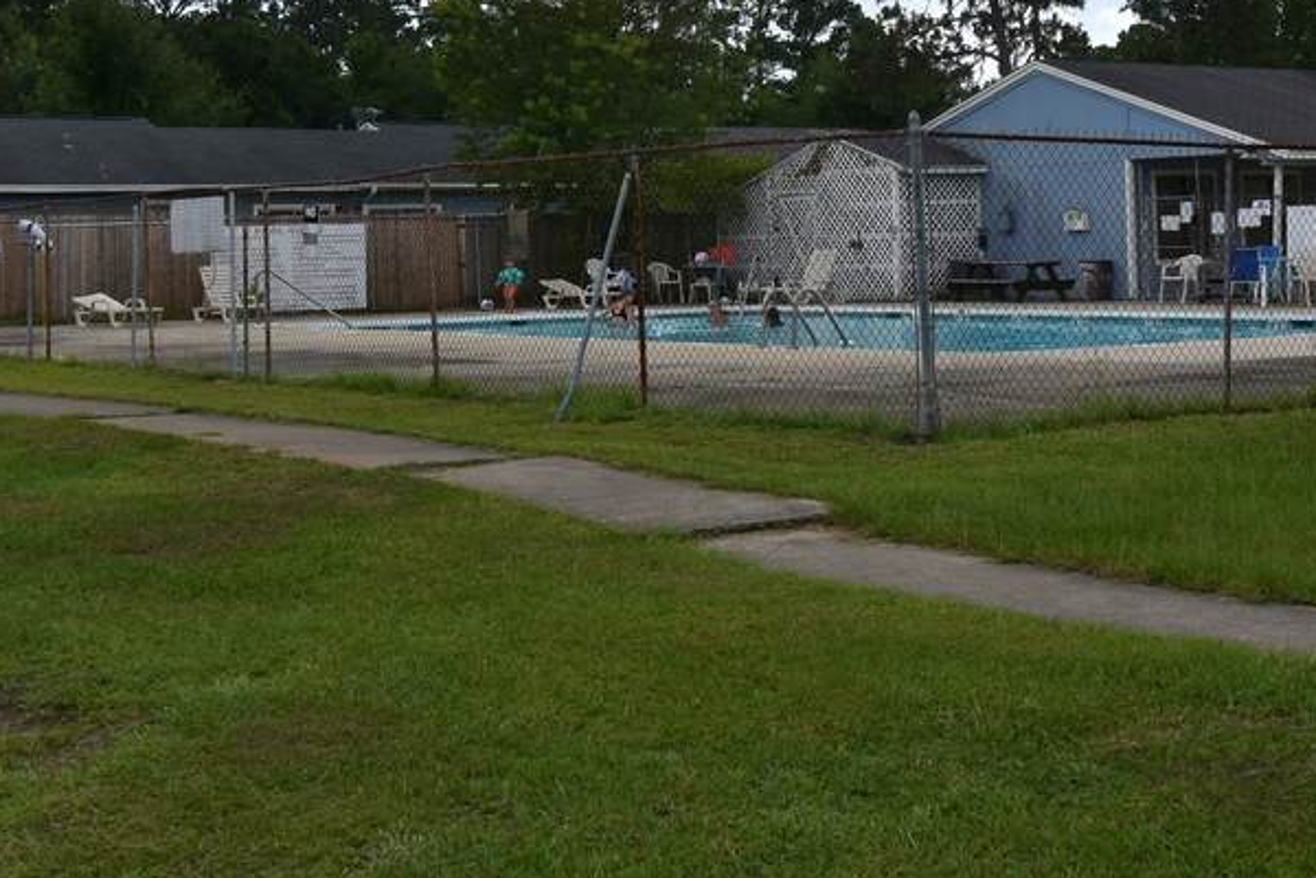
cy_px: 115
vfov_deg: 20.9
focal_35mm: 64
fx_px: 2339
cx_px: 623
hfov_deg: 31.4
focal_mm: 20
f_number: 8
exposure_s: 1/500
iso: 180
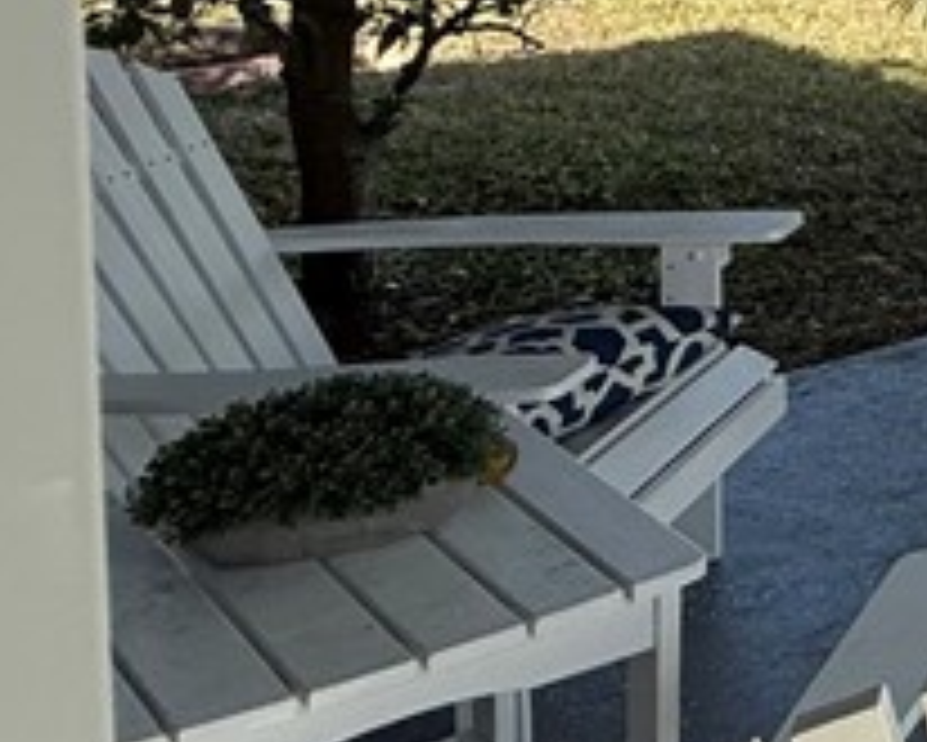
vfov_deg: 20.9
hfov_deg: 17.4
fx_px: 1867
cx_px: 1962
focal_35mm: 68
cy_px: -162
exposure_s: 1/734
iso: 50
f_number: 2.2
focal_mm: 2.22
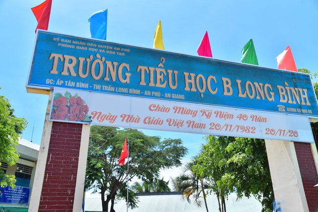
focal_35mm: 31
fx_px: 274
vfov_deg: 42.3
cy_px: 106
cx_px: 159
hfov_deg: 60.3
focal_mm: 31
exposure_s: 1/320
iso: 125
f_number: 8
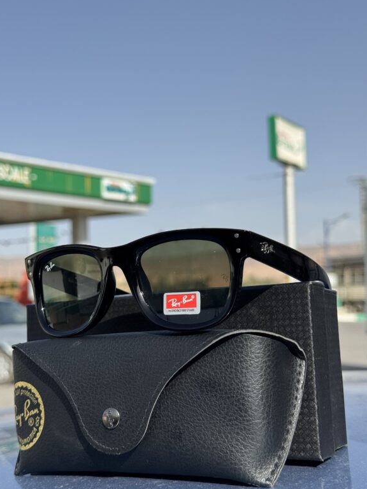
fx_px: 707
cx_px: 177
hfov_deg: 29.1
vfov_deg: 38.2
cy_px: 237
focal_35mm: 50
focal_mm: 6.76
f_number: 1.78
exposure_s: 1/5848
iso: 64
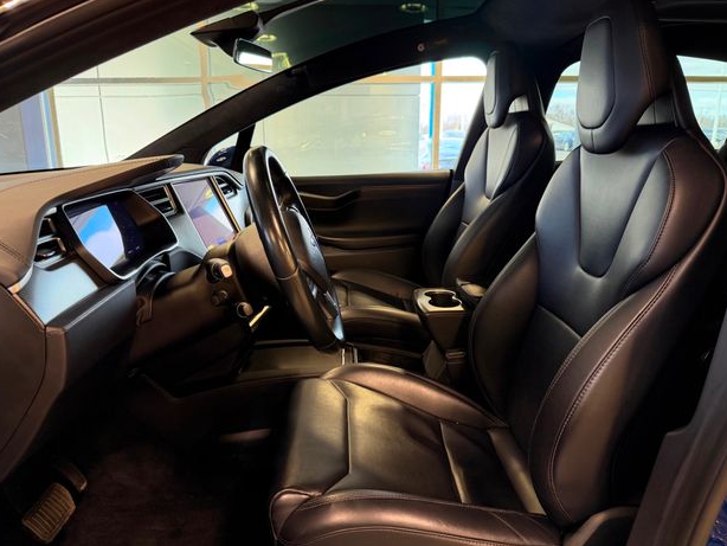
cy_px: 264
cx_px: 364
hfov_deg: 69.4
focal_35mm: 25
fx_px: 525
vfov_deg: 54.9
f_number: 1.78
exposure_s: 1/60
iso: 250
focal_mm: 6.76
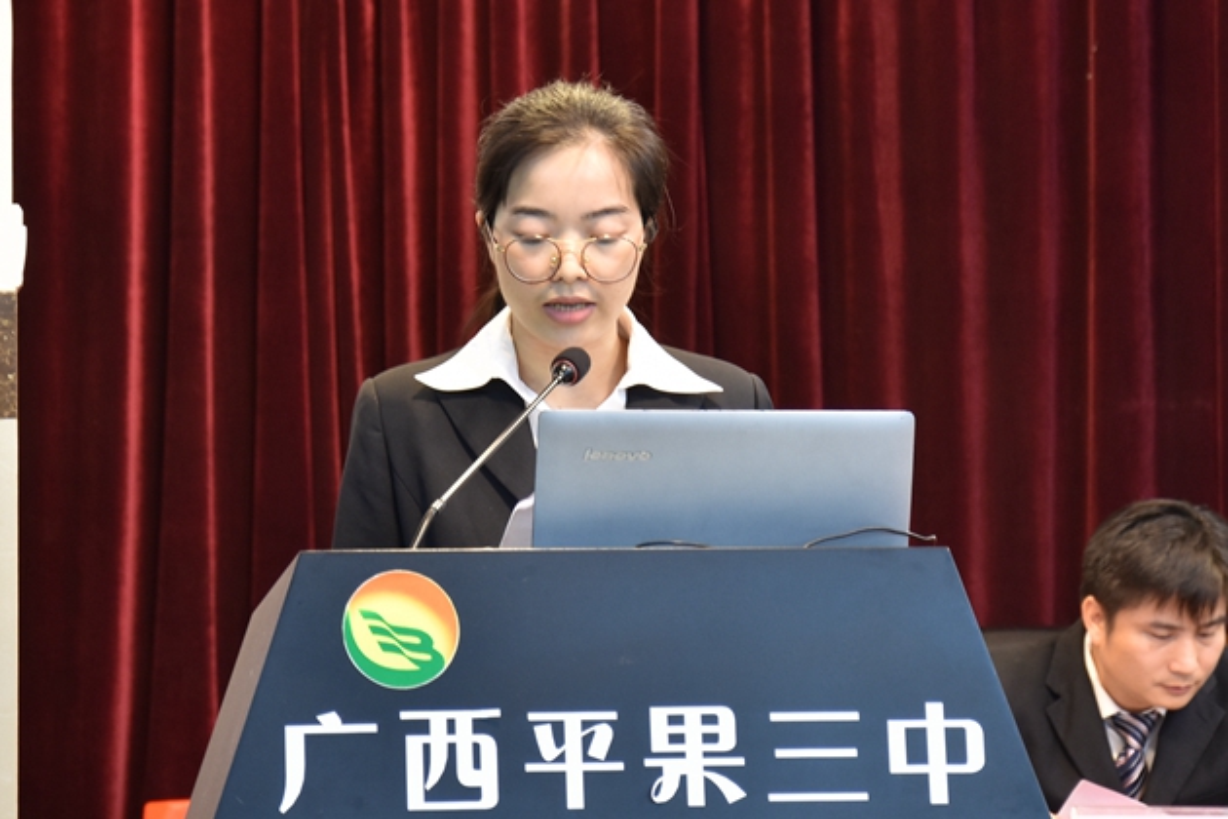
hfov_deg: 18.2
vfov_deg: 12.2
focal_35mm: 112
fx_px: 3837
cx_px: 614
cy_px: 410
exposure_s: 1/5
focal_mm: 75
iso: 400
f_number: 5.3
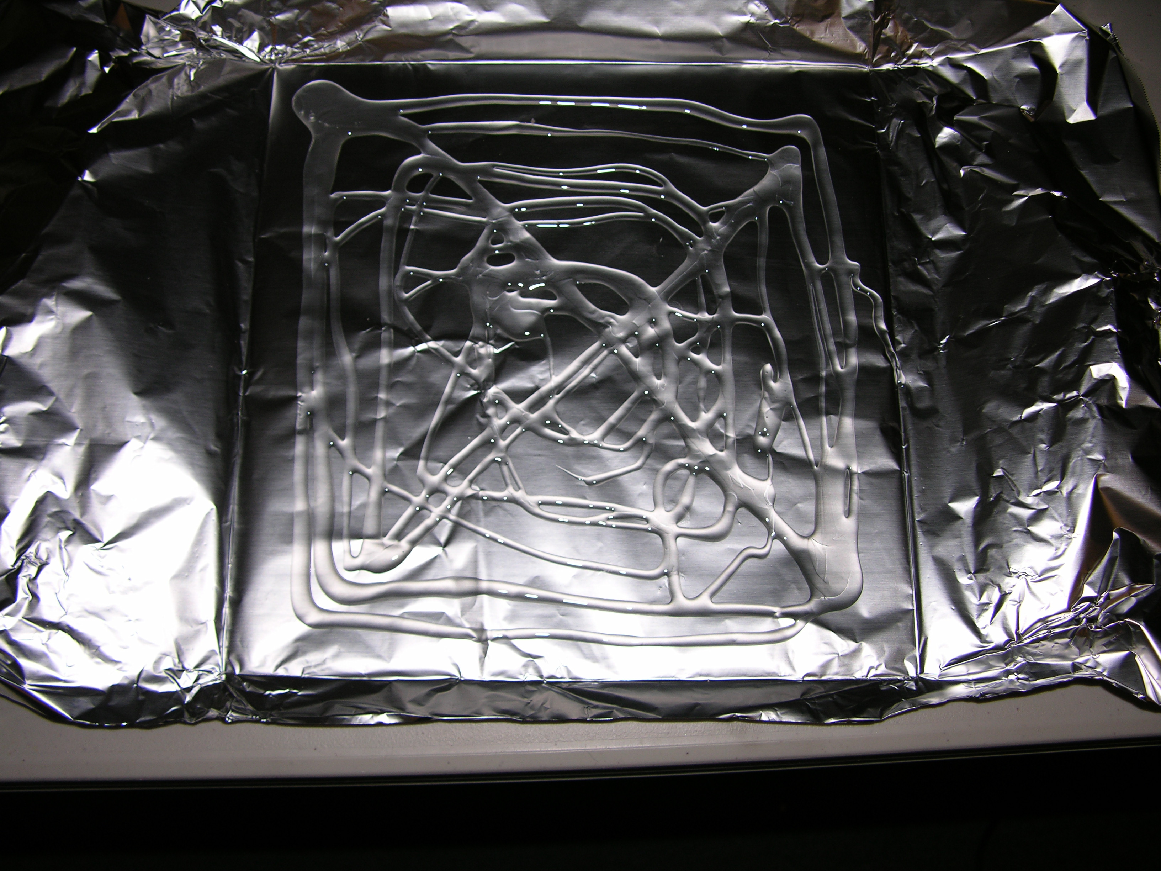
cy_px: 436
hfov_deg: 52.6
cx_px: 580
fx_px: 1174
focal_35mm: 35
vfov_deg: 40.7
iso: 50
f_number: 2.8
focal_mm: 8.9
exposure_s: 1/60.1
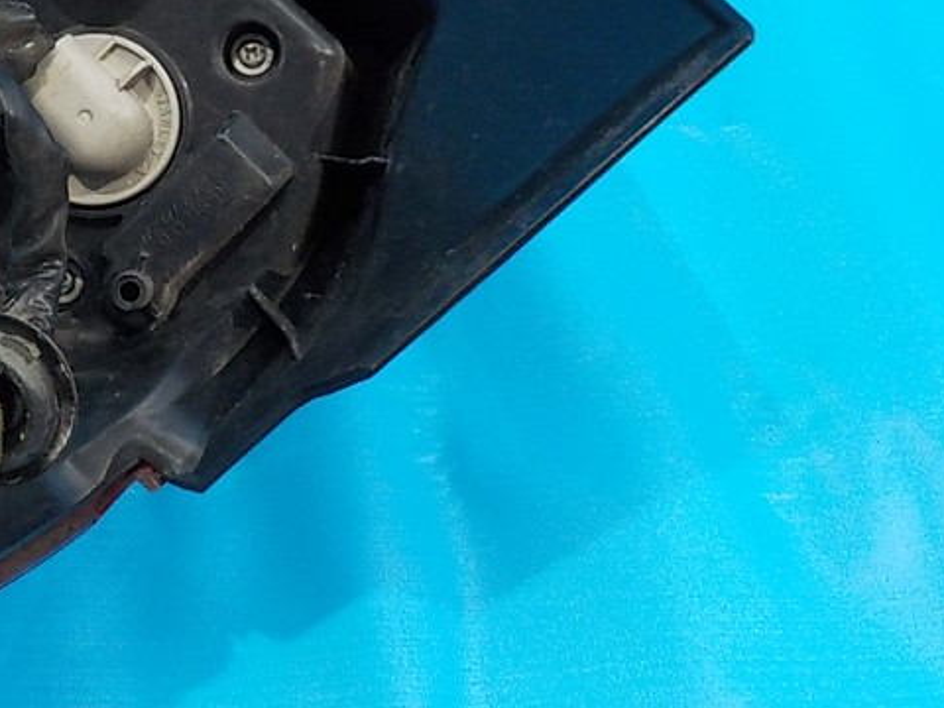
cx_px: 59
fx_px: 1745
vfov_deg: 22.6
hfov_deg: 28.8
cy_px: 126
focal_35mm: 64
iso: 320
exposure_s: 1/30
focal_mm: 4.1
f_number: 3.3
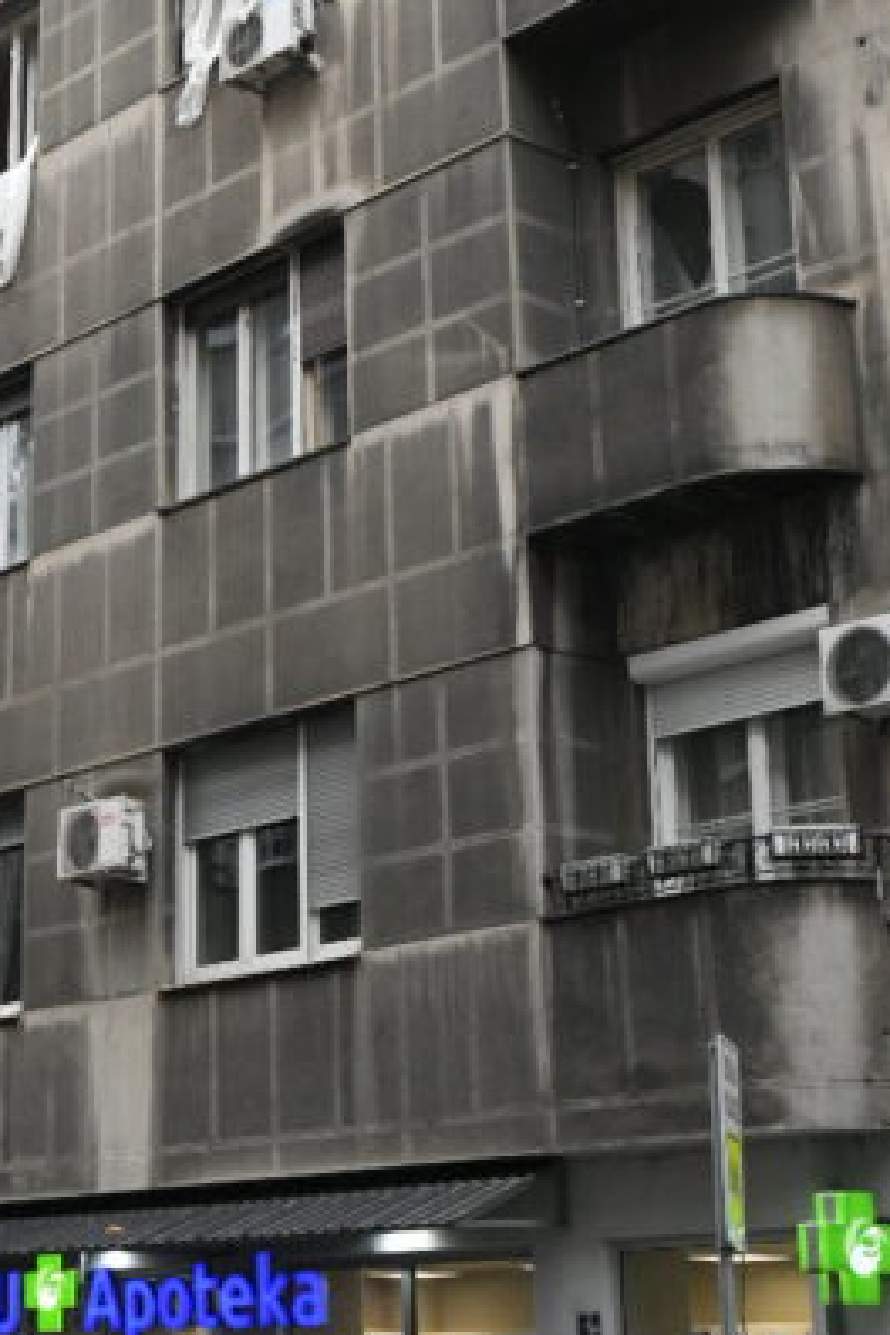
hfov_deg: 17.9
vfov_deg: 26.9
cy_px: 496
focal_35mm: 75
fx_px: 2781
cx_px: 96
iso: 1600
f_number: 3.5
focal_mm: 29
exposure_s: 1/1600
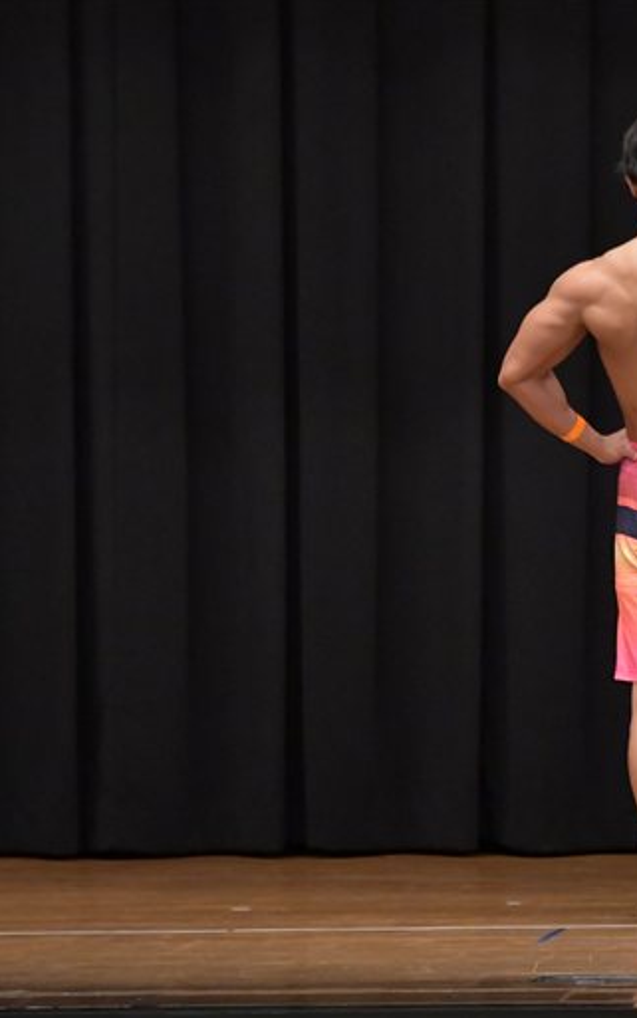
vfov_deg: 6.3
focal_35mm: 334
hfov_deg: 3.9
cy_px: 510
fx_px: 9270
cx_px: 608
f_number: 5.6
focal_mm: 145
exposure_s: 1/400
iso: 6400
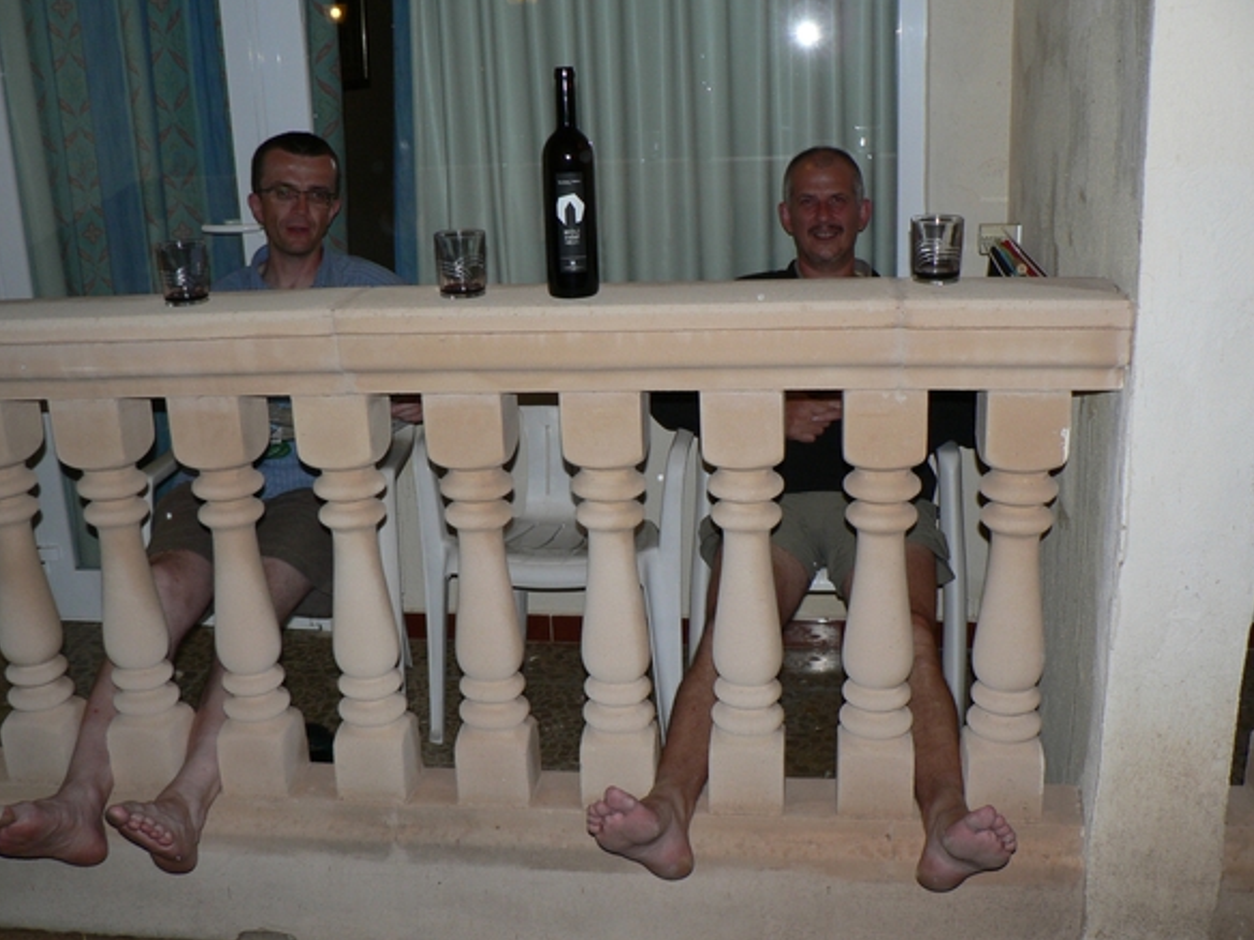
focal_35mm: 37
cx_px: 636
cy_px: 474
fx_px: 1340
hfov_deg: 50.1
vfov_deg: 38.7
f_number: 2.8
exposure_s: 1/60
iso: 100
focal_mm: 6
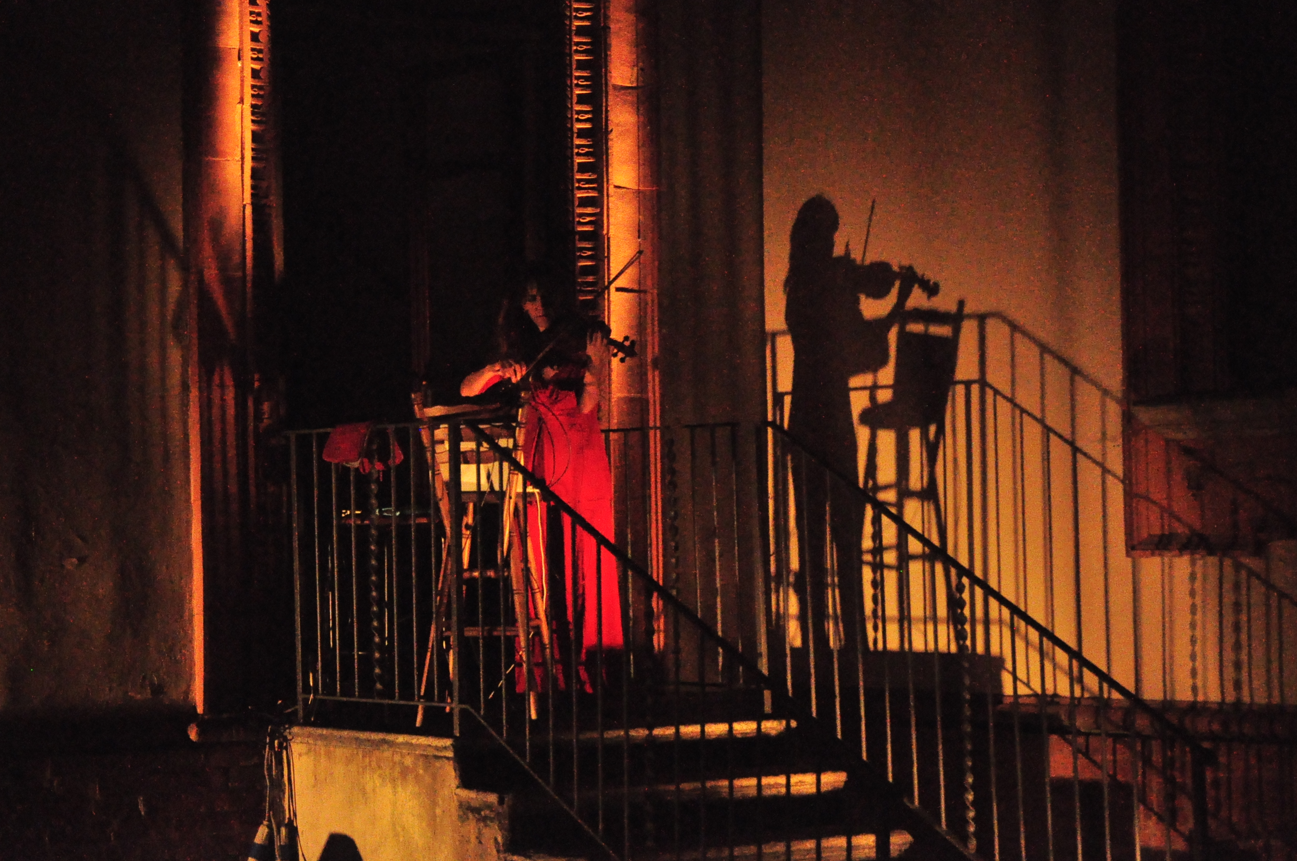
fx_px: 3131
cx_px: 648
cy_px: 430
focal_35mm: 87
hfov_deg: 23.4
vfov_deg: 15.7
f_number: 5
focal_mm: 58
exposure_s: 1/400
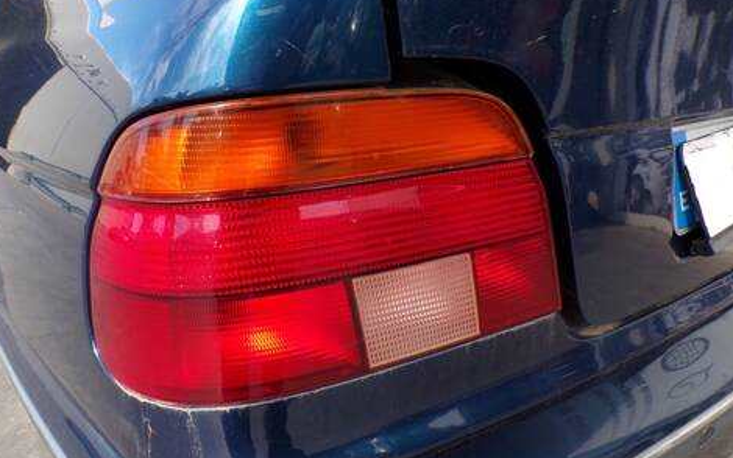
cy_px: 245
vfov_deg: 47.6
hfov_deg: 70.4
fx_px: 520
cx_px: 363
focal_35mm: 26
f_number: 4.4
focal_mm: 4.3
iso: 100
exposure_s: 1/120
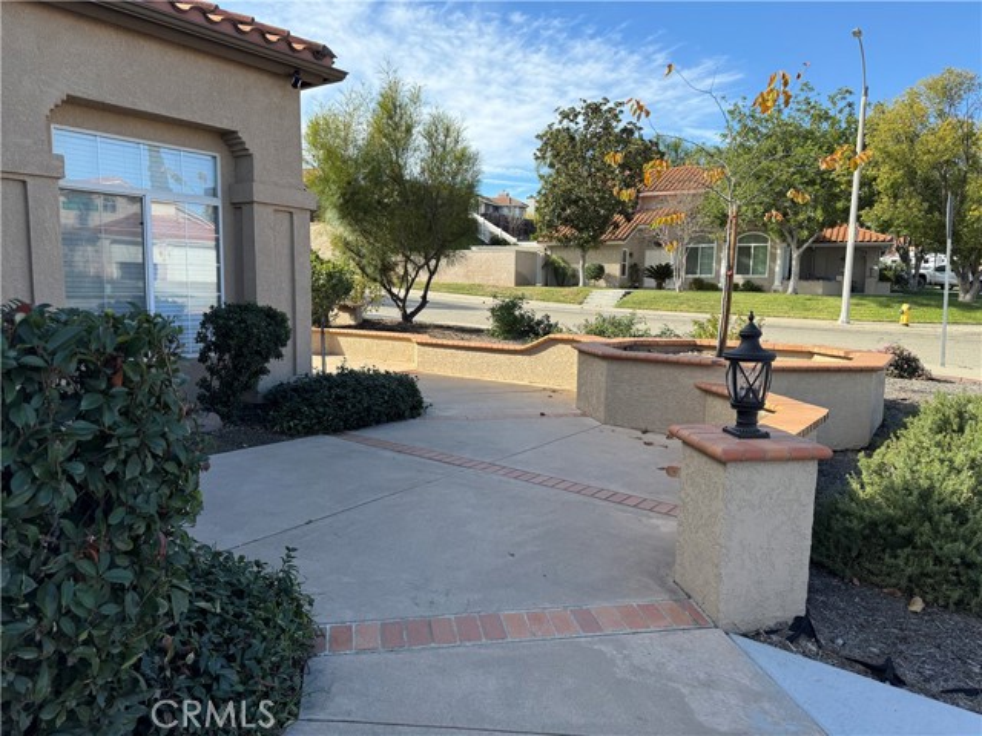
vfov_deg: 56.8
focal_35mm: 24
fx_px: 681
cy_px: 368
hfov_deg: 71.6
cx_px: 491
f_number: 1.78
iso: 100
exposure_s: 1/1901
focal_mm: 6.76
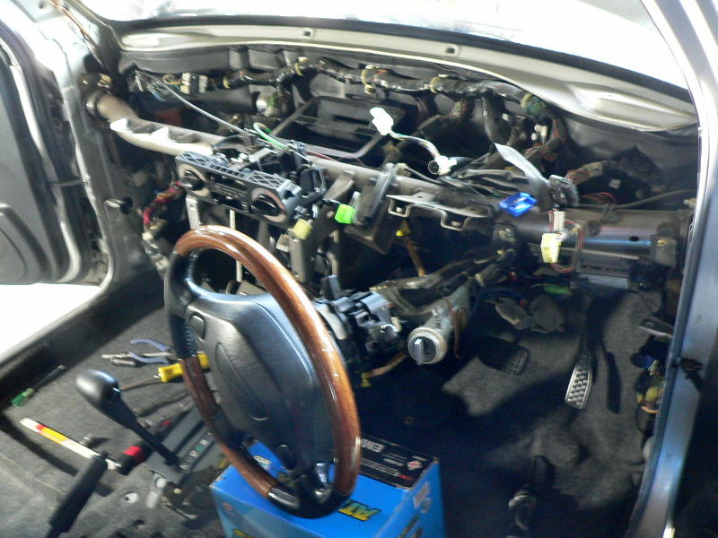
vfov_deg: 39.7
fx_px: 747
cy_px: 269
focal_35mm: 36
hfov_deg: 51.4
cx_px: 359
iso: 200
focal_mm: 6
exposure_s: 1/10
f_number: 2.8
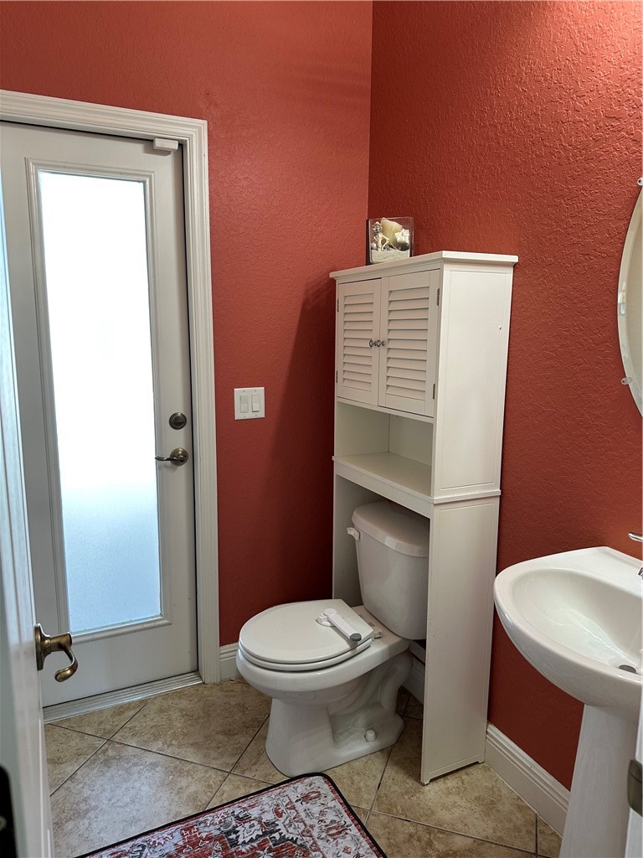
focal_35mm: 24
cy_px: 429
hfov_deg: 56.8
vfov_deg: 71.6
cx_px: 322
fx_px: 594
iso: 125
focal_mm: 6.86
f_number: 1.78
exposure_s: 1/60
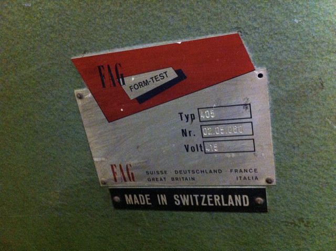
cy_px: 126
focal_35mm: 35
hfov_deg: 52.7
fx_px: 339
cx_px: 168
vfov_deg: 40.6
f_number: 2.8
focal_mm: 3.85
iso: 1000
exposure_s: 1/15
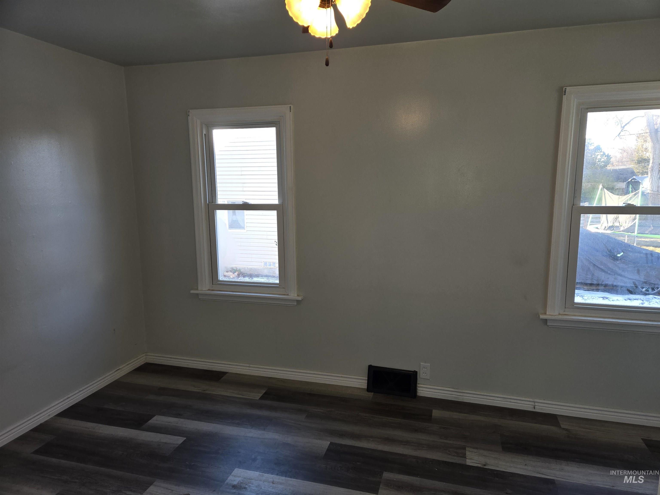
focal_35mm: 23
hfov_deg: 73.9
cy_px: 248
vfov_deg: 58.9
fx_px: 439
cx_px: 330
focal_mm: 5.4
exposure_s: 1/60
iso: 50
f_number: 1.8
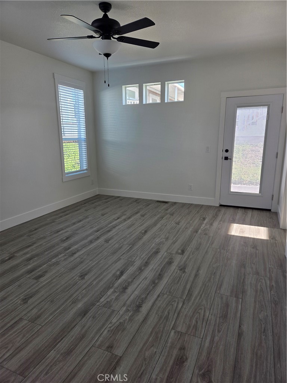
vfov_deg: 73.9
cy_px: 192
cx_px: 144
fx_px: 254
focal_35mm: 23
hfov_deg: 58.9
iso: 64
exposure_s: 1/180
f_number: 1.8
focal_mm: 5.4
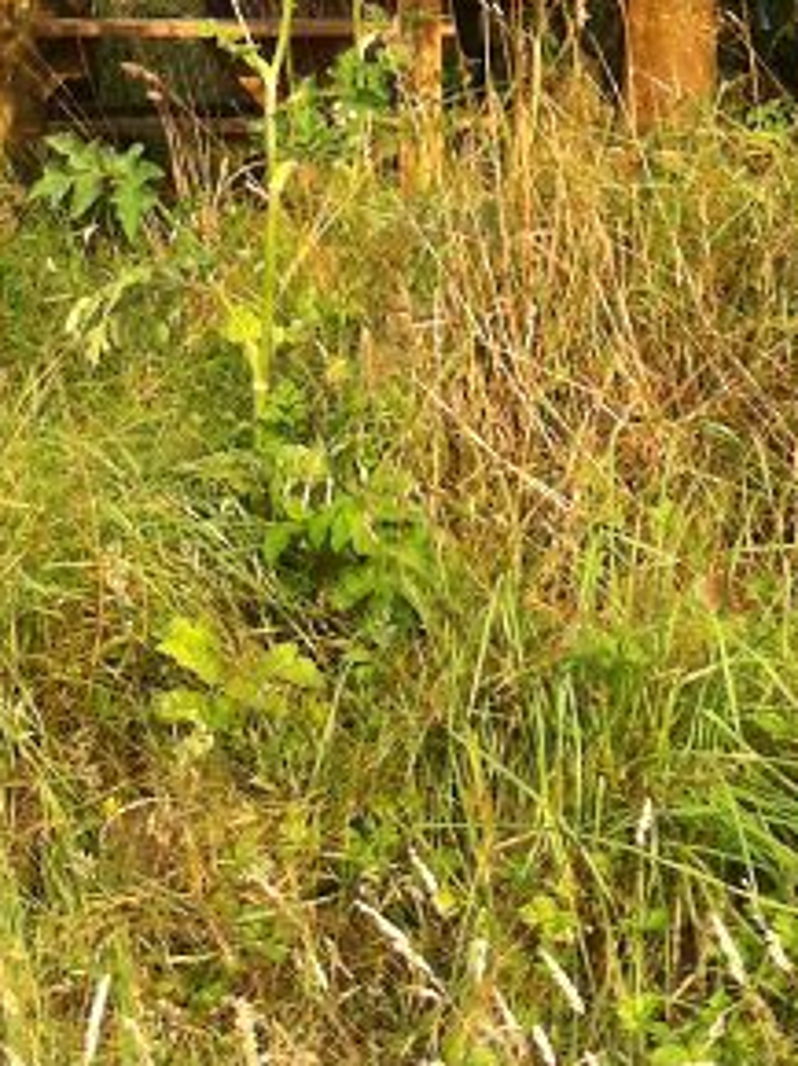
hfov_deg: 13.1
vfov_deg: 15.8
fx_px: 3478
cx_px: 427
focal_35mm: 113
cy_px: -608
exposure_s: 1/331
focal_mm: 3.85
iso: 80
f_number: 2.8
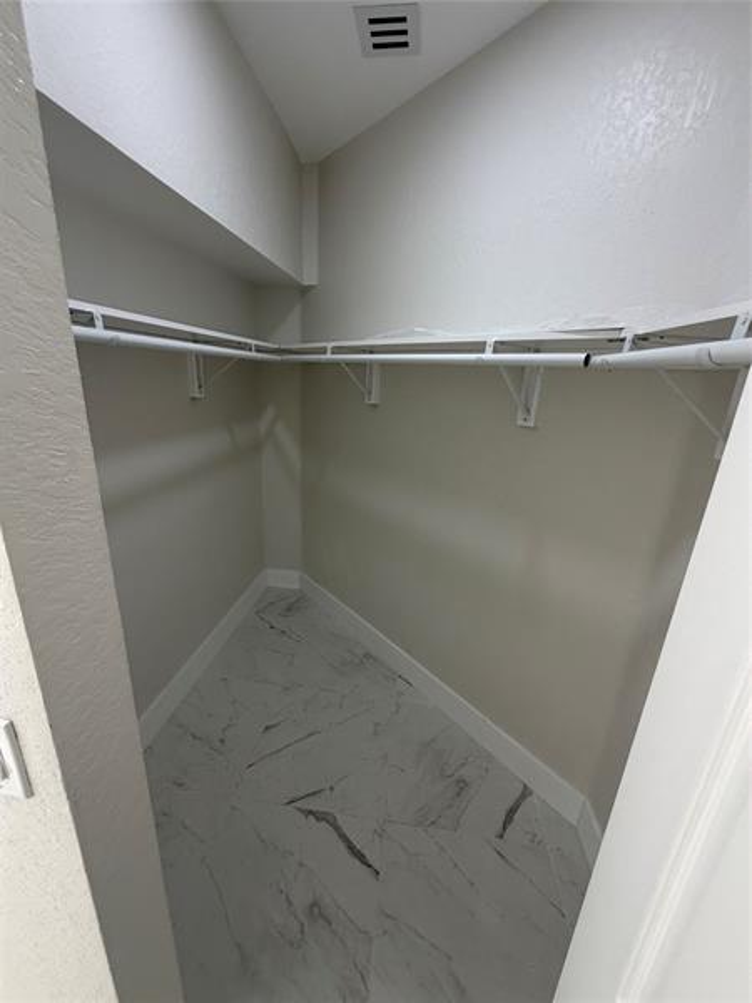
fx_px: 406
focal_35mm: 14
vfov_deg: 102.1
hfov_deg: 85.7
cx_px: 376
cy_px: 502
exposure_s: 1/120
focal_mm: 2.22
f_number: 2.2
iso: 160
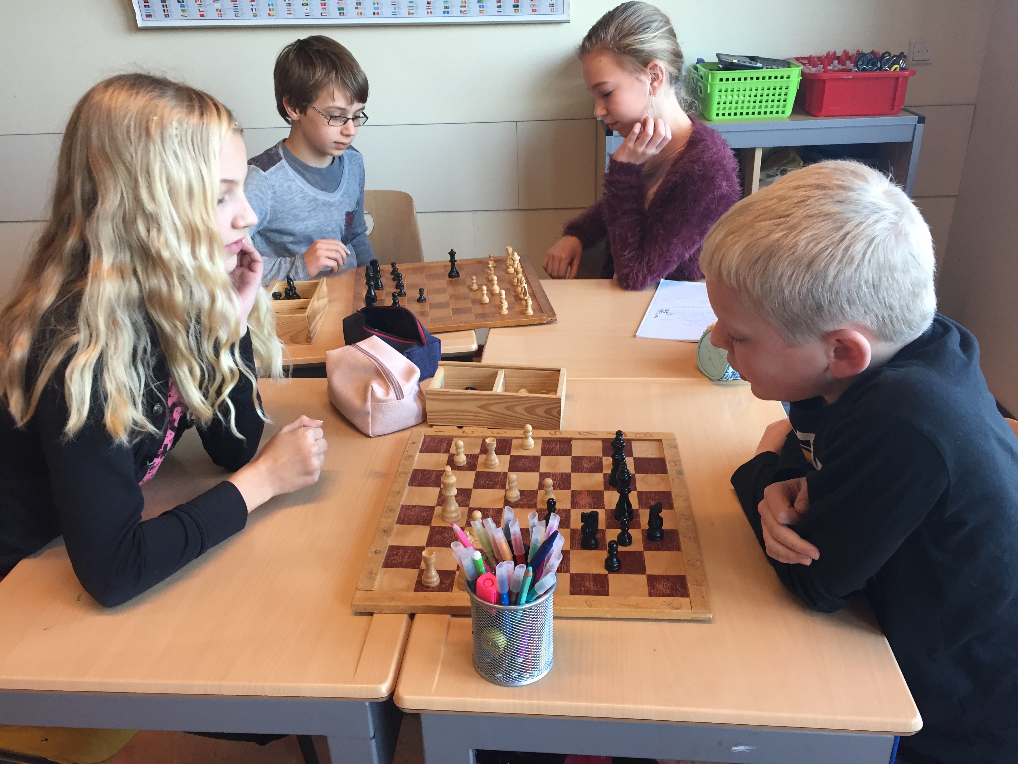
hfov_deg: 61.7
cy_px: 382
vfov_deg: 48.2
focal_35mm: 29
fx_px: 853
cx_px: 509
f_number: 2.2
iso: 40
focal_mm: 4.15
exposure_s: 1/30
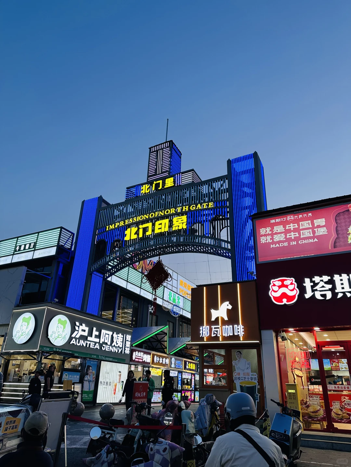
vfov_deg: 71.6
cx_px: 176
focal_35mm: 24
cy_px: 234
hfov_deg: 56.8
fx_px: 324
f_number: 1.78
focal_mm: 6.86
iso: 64
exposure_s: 1/144
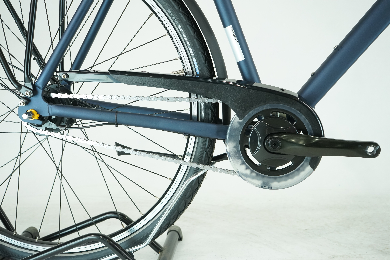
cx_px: 195
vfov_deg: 35.9
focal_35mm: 37
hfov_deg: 51.9
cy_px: 130
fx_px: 401
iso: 1600
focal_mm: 37
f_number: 5.6
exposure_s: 1/200
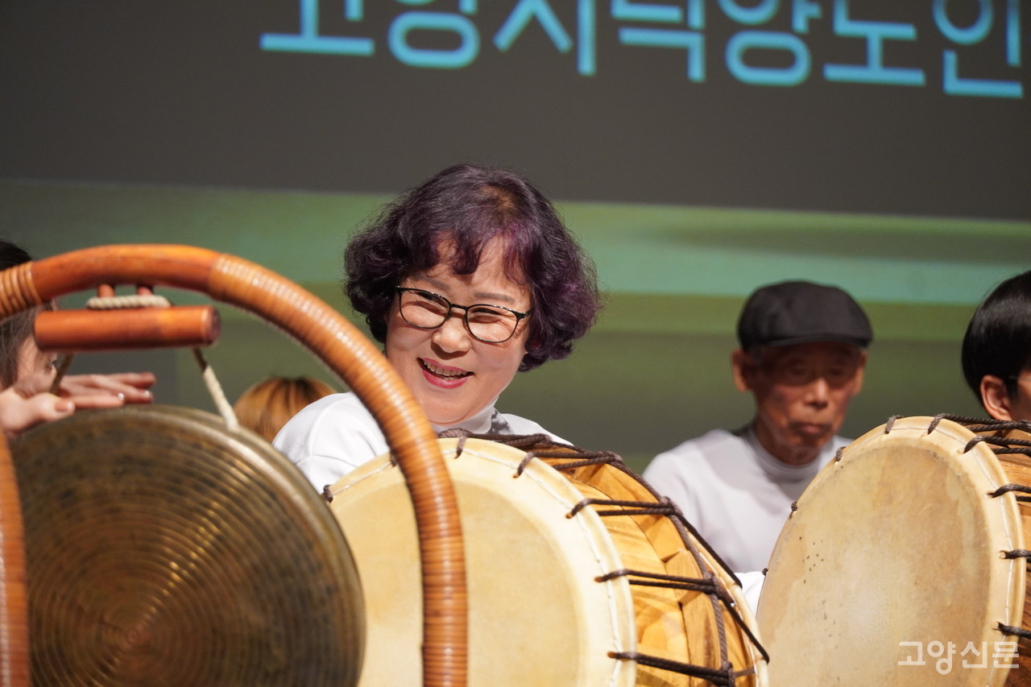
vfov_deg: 6.8
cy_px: 344
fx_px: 5798
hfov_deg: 10.2
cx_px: 516
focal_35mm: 202
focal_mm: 135
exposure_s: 1/50
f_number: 5.6
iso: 1000
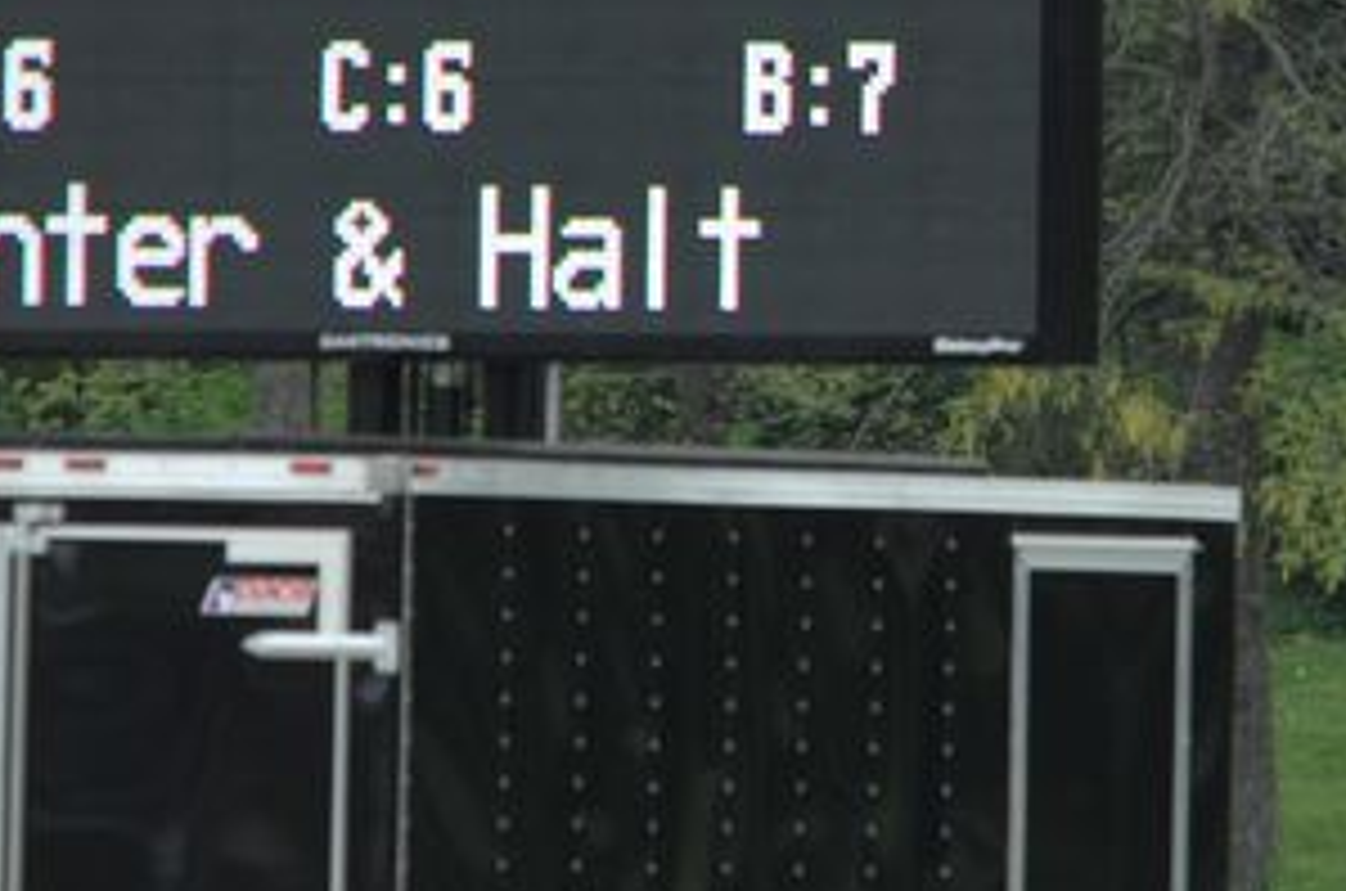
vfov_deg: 1.4
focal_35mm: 964
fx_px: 35966
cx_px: 635
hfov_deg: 2.1
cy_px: 146
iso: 200
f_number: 5.3
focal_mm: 300
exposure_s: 1/500
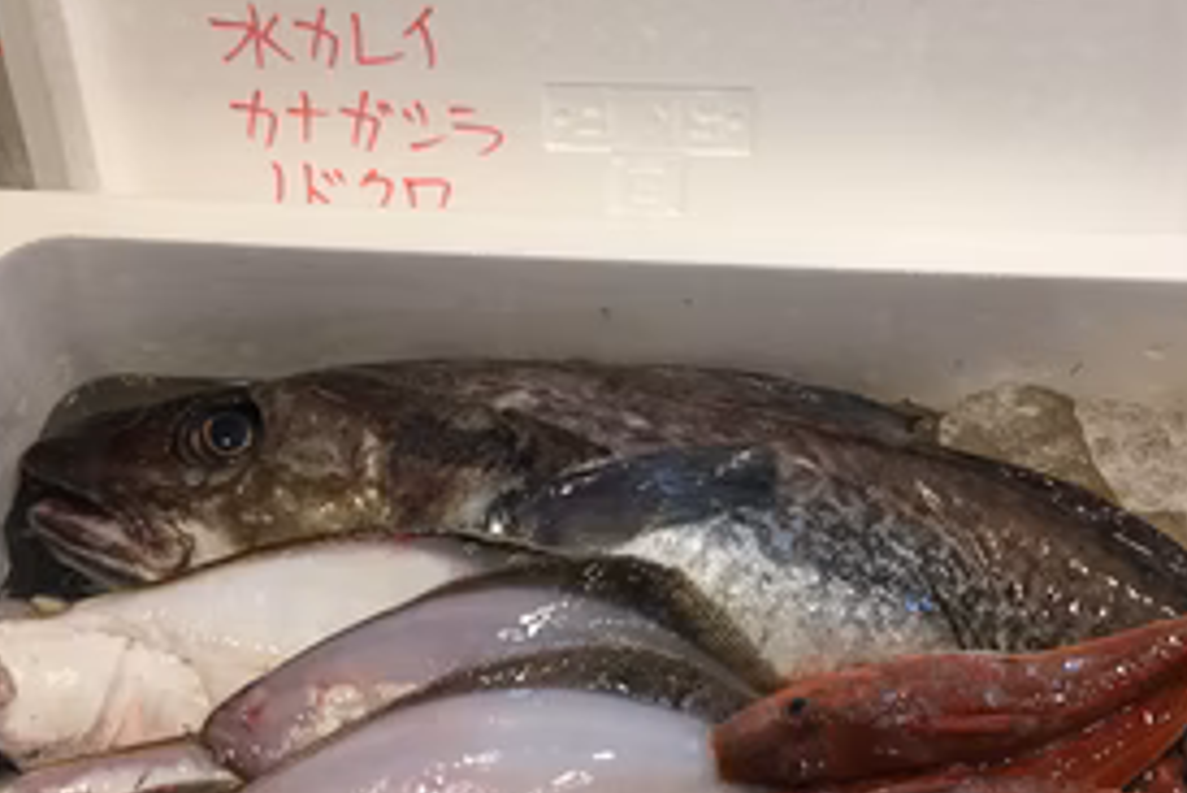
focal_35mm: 44
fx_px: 1451
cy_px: 403
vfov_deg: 30.5
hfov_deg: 44.5
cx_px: 628
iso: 32
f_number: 2.2
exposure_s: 1/15
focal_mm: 4.15
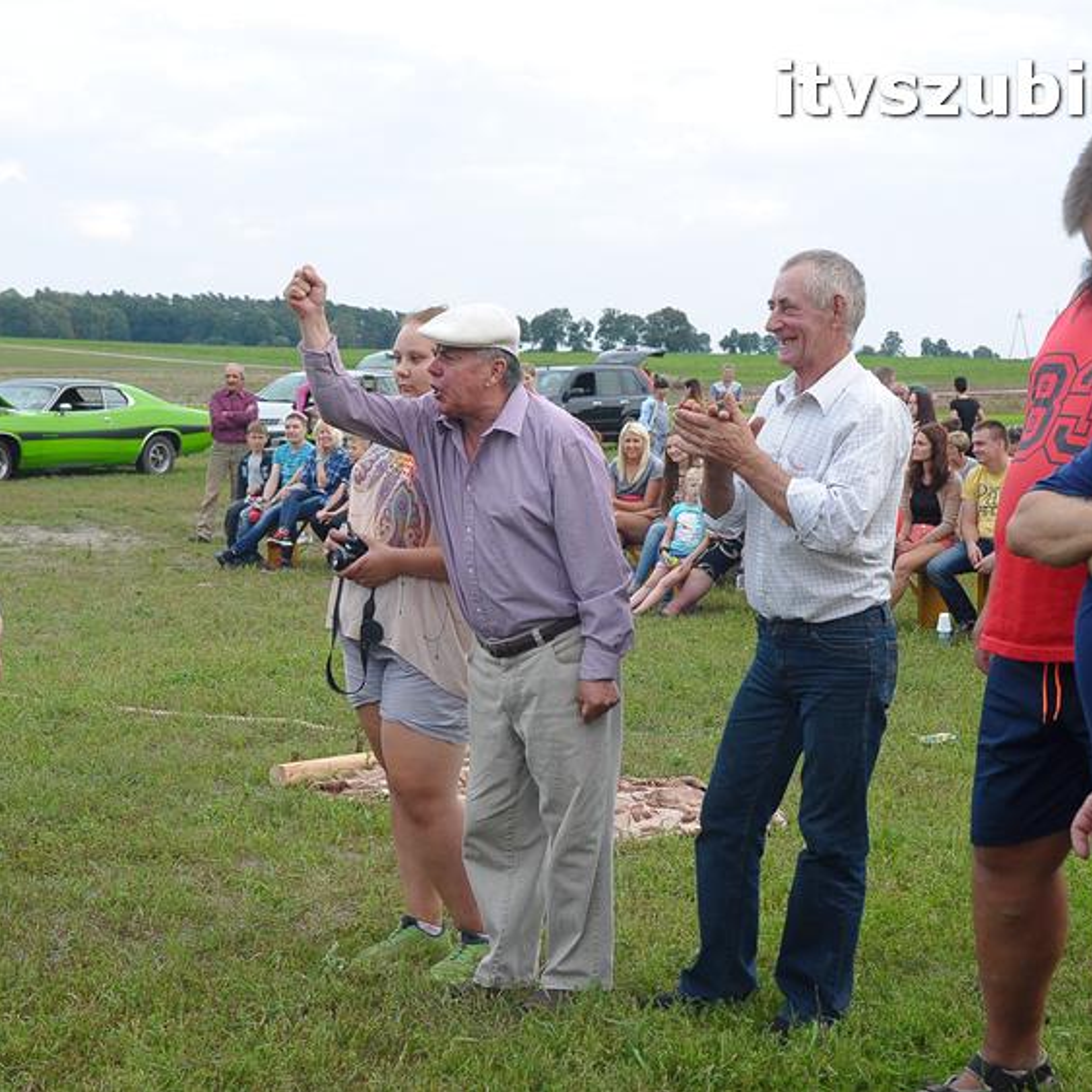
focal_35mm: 60
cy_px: 546
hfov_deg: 28.7
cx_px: 479
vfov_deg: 28.8
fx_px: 2129
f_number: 7.1
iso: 400
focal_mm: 31
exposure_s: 1/200
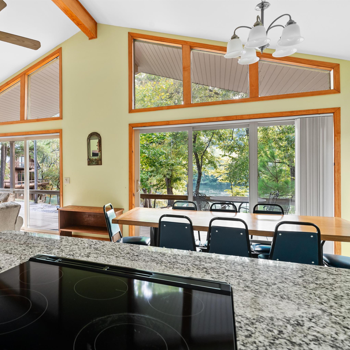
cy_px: 175
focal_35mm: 23
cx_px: 104
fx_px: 263
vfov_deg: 67.3
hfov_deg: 64.7
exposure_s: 1/1.67
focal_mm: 18
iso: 400
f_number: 7.1
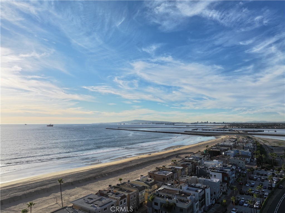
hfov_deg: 71.6
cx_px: 142
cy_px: 106
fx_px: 198
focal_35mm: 24
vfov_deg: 56.8
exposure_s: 1/240
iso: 100
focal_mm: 12.29
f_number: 8
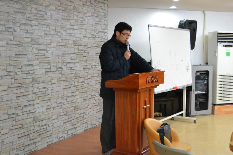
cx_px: 116
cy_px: 78
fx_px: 311
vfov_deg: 28.1
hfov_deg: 41.1
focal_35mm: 48
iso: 3200
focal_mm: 32
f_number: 4.8
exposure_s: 1/80
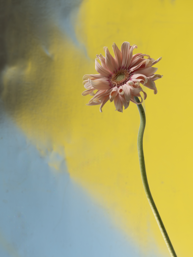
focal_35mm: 211
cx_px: 96
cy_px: 128
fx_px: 1569
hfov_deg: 7.0
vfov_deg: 9.4
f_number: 4
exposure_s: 1/125
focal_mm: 71.46
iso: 125
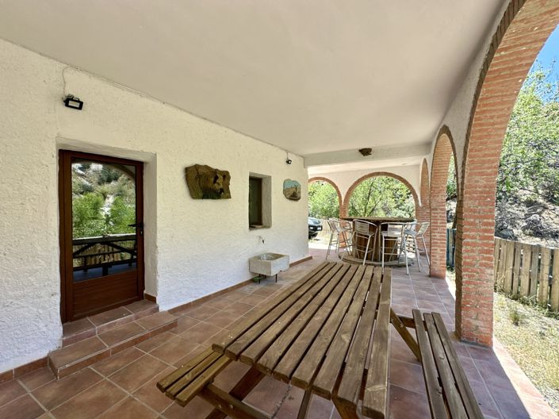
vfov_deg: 85.6
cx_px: 280
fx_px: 226
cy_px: 210
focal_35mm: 14
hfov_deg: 102.1
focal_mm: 2.22
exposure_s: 1/264
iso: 40
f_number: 2.2
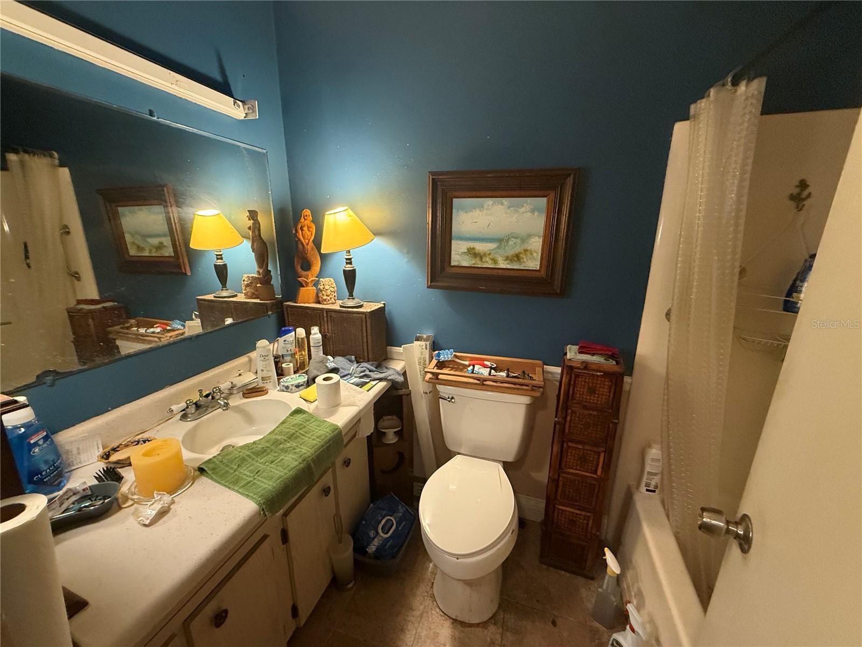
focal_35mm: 14
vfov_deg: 85.7
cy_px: 324
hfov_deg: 102.1
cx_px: 431
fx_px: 349
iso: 500
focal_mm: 2.22
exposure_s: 1/60
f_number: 2.2
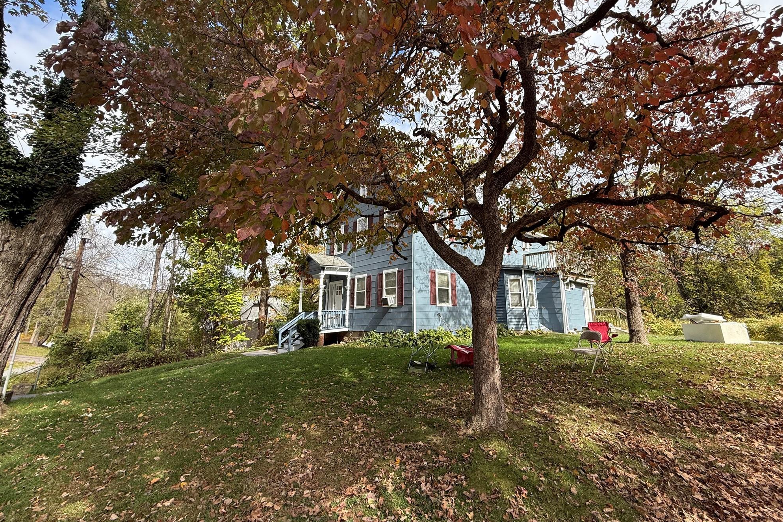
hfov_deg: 100.4
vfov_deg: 77.2
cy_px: 244
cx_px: 401
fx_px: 326
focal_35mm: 15
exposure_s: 1/498
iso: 50
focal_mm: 2.22
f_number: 2.2
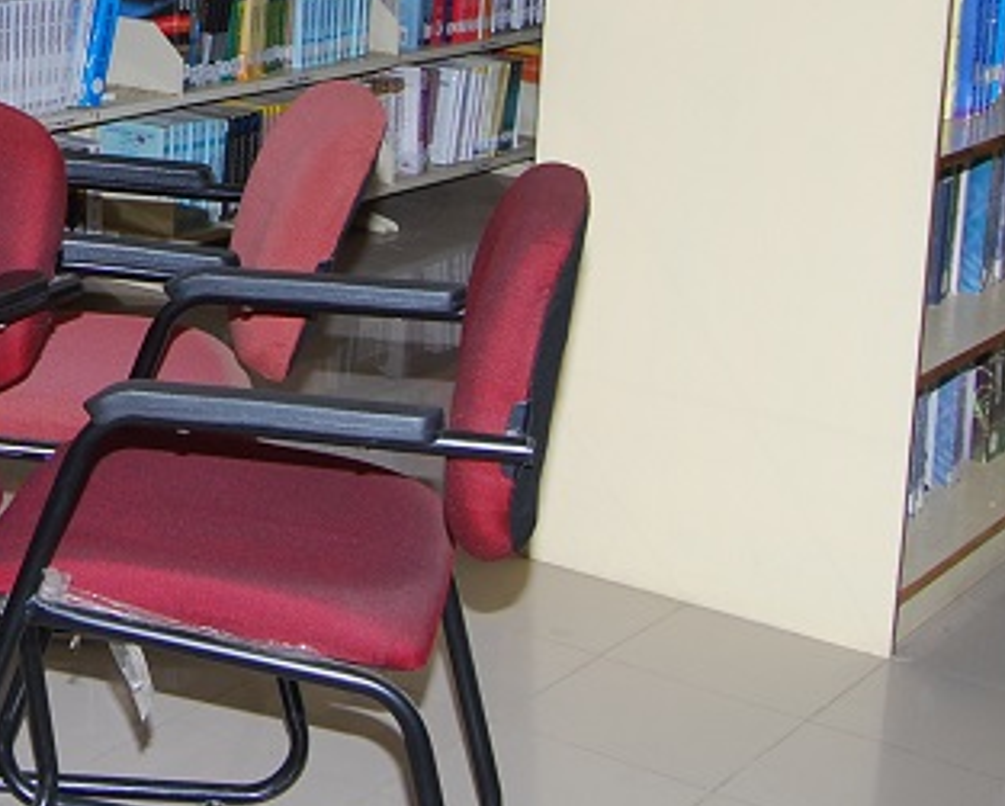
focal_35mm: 81
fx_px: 2412
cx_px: -132
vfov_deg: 18.1
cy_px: -133
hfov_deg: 22.1
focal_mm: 18
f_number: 5.6
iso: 200
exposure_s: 1/125
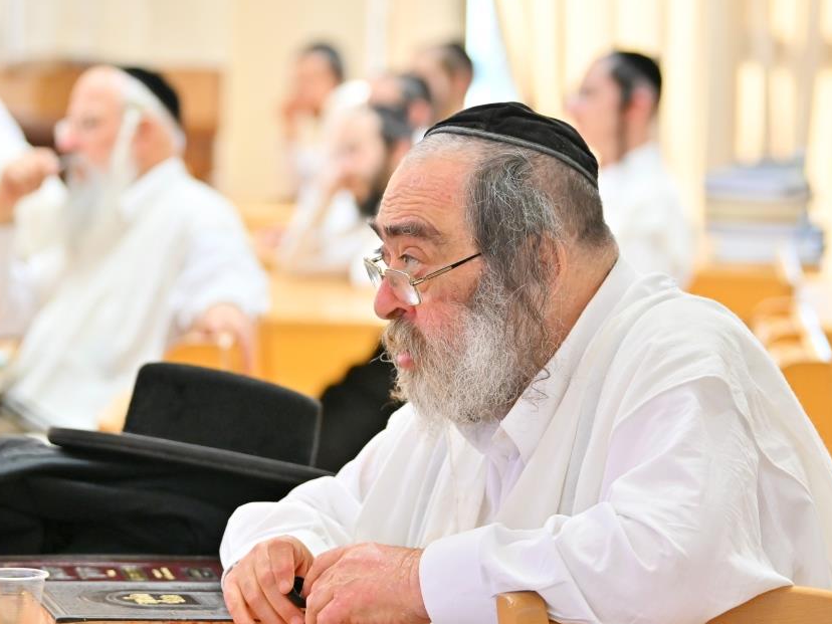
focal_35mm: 164
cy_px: 340
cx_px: 458
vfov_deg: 9.1
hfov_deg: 12.0
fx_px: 3942
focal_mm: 92
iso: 640
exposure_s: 1/250
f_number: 2.8
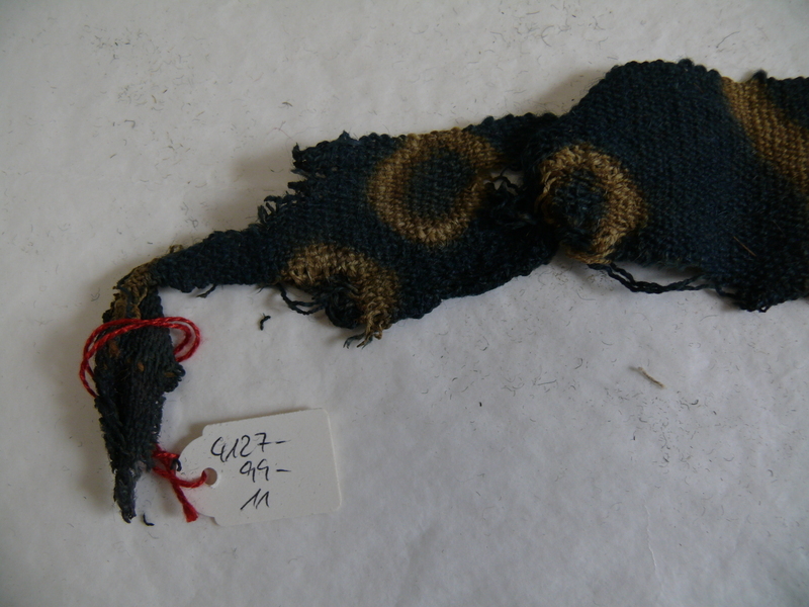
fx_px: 818
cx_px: 404
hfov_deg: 52.6
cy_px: 304
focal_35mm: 35
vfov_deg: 40.7
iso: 100
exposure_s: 1/30
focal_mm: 7.4
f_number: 2.8
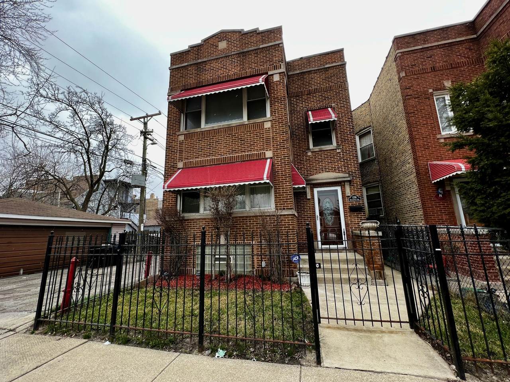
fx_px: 192
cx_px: 255
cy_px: 191
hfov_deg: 106.2
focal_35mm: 13
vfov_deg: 89.9
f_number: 1.8
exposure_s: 1/143
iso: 32
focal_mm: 1.57
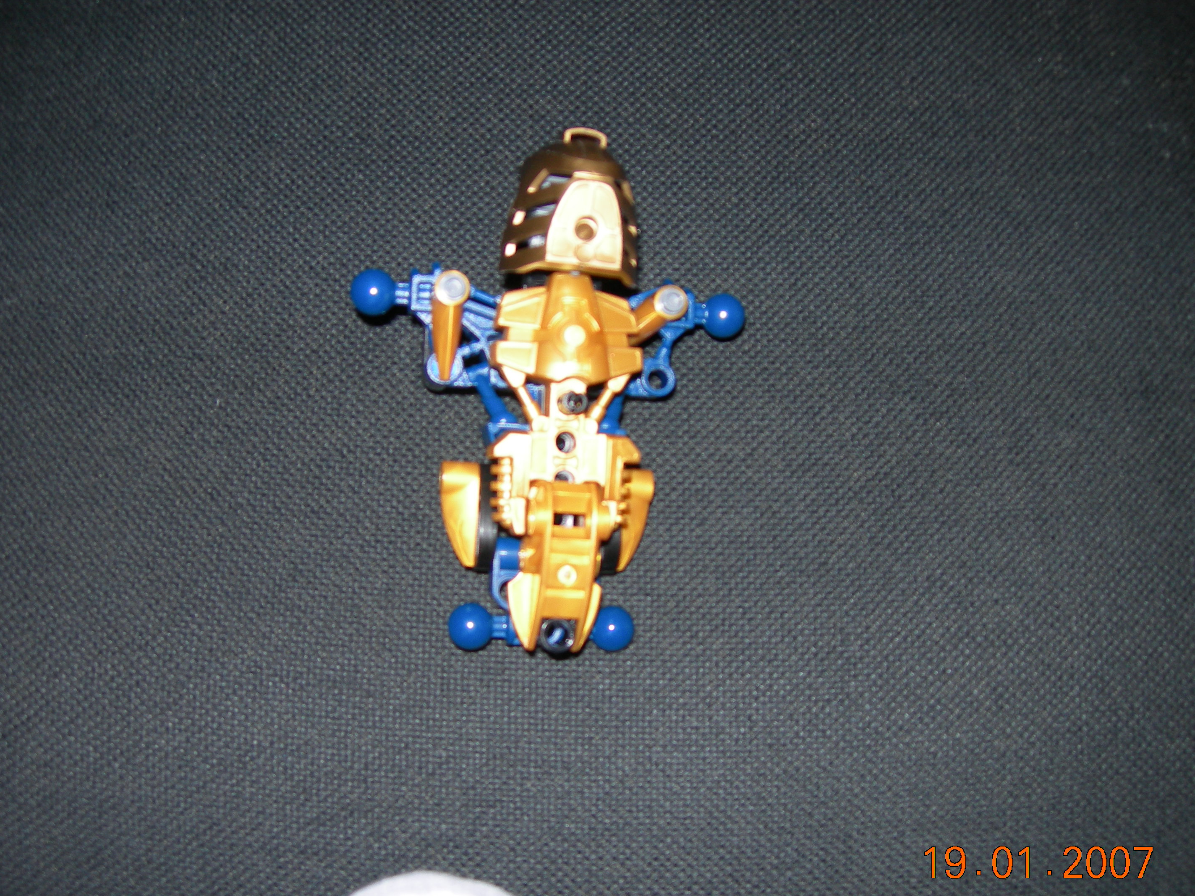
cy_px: 480
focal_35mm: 41
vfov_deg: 35.1
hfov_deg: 45.8
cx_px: 602
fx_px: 1415
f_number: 2.8
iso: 50
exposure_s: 1/60.1
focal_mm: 7.8
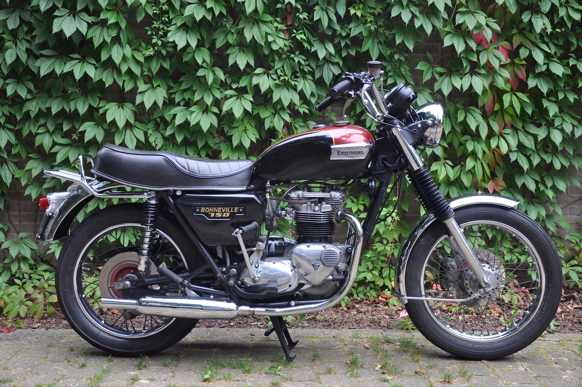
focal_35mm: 42
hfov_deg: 46.5
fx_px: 678
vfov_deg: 31.8
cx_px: 291
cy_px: 194
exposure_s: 1/125
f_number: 5.6
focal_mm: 28
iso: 400
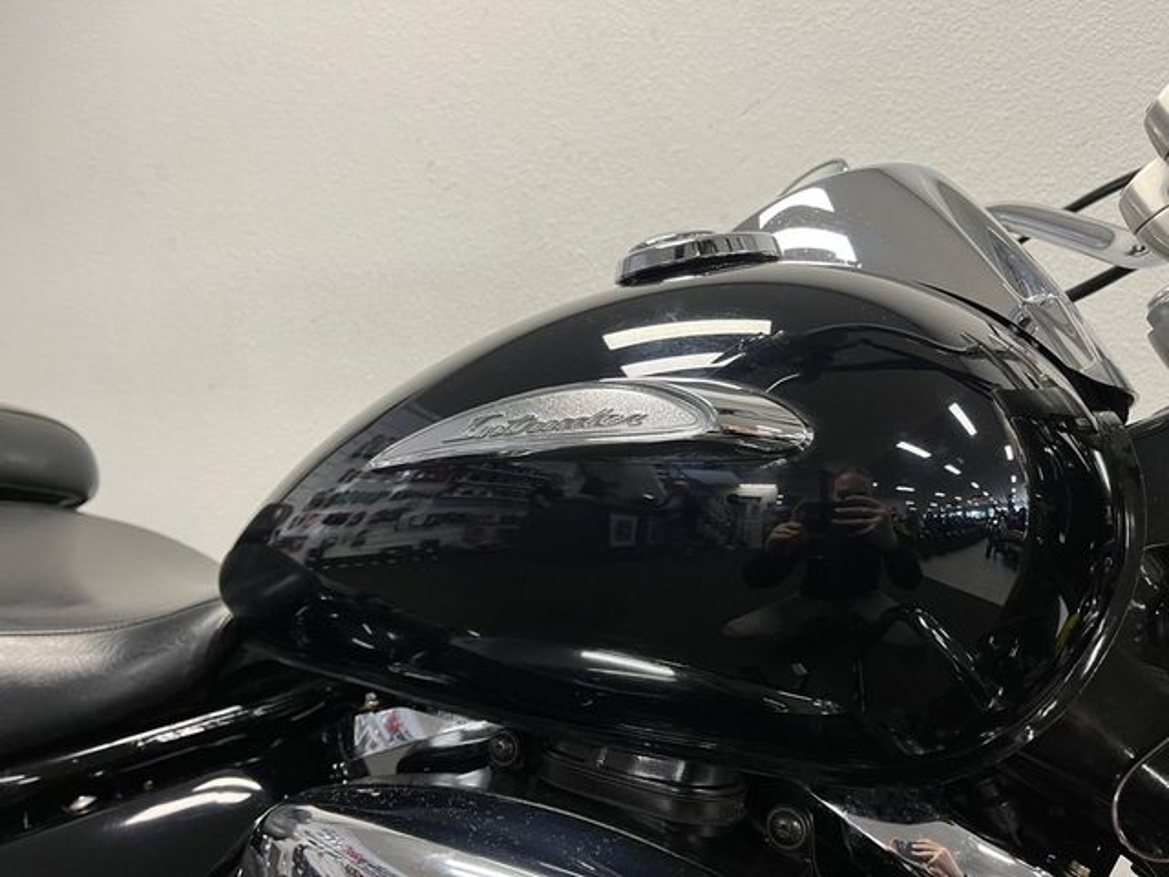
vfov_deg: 53.1
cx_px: 584
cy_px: 438
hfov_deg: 67.3
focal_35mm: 26
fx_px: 878
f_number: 1.6
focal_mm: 5.1
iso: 80
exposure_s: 1/50
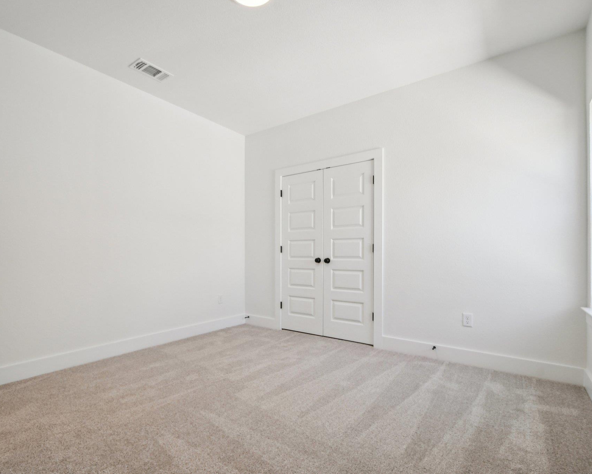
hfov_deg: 89.3
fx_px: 298
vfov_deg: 77.0
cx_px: 265
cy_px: 236
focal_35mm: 17
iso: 400
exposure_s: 1/80
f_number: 8
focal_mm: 10
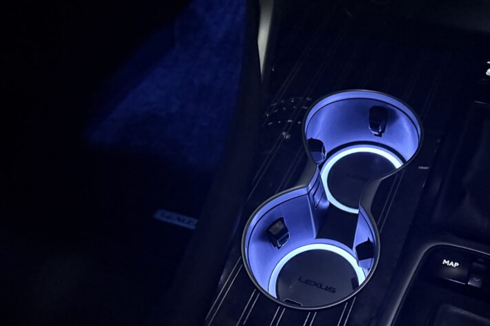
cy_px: 175
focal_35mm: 36
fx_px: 490
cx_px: 308
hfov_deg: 52.5
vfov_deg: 36.8
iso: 12500
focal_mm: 6.76
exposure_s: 1/17
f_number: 1.78
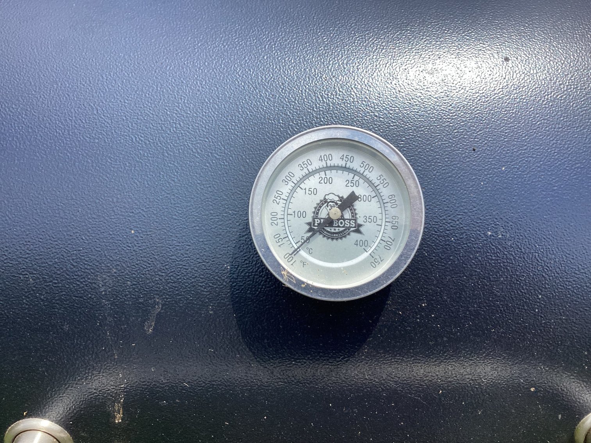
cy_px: 222
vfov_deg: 45.4
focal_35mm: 31
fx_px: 529
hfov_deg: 58.3
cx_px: 296
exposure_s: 1/936
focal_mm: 3.3
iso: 25
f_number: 2.4
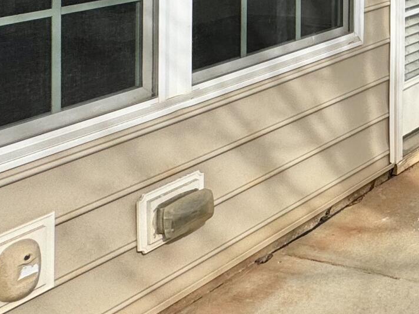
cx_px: 718
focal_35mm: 59
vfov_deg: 21.3
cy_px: -142
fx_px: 714
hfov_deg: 22.4
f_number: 2.2
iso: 50
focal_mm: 2.22
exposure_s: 1/1299
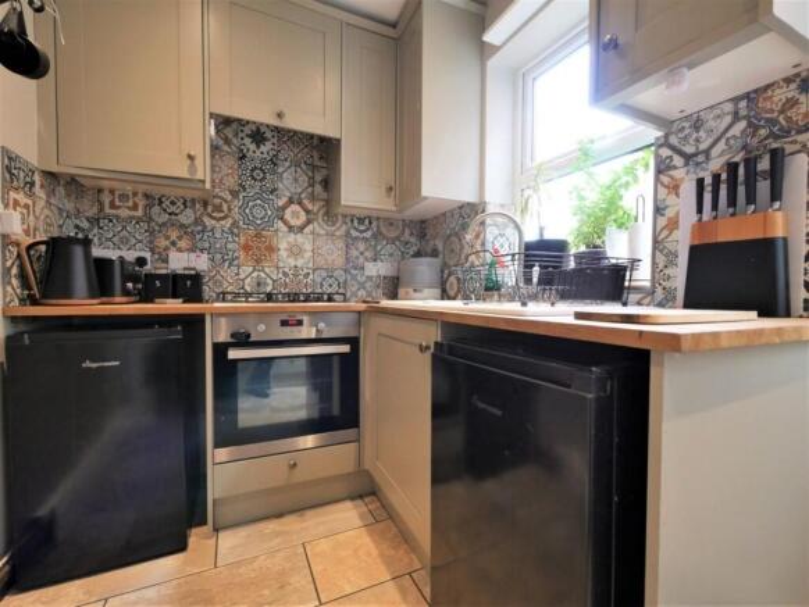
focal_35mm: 16
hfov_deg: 94.5
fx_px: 374
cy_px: 304
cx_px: 404
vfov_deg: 78.1
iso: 1000
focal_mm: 8
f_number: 4
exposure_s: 1/60
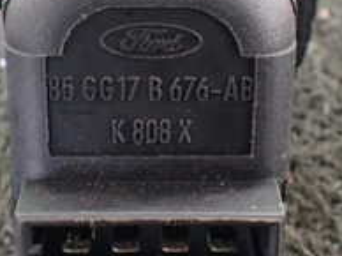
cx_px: 155
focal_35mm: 93
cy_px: 60
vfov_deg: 15.8
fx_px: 918
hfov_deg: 21.1
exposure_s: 1/30
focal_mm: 5.4
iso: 800
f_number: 2.3
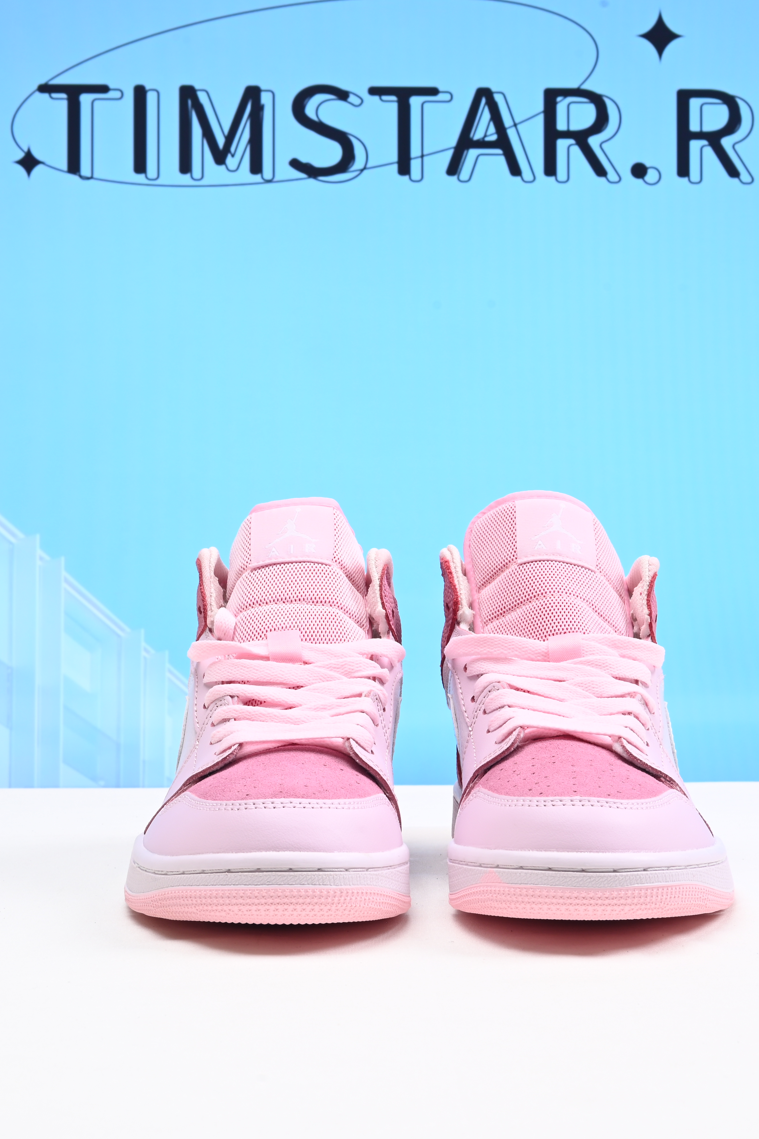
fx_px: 1771
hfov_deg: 24.2
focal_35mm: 56
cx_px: 372
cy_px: 572
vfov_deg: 35.6
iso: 100
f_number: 16
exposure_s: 1/2
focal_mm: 37
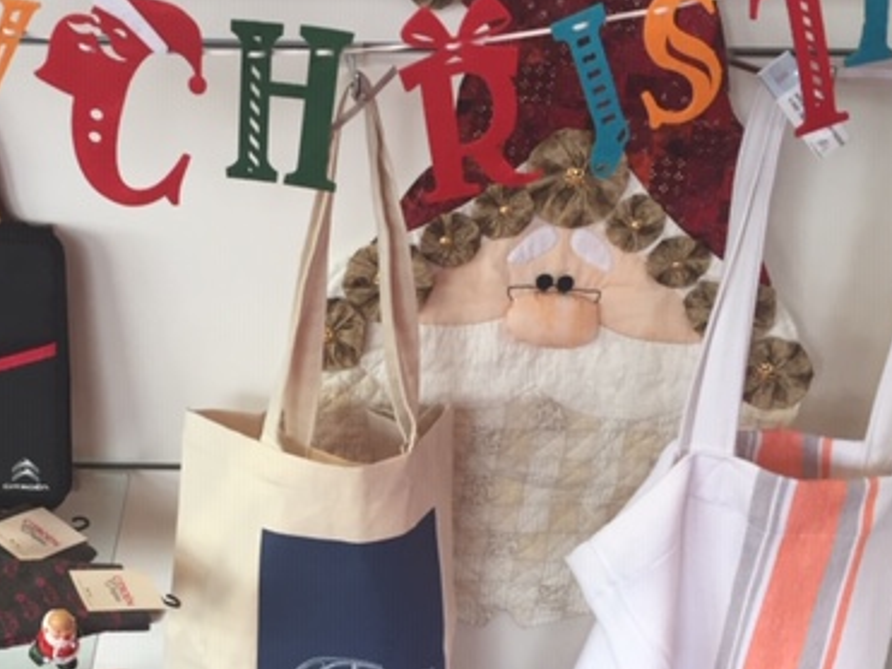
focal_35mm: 50
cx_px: 308
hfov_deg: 37.8
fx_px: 1288
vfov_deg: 28.6
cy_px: 515
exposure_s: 1/40
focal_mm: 4.15
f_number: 2.2
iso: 32
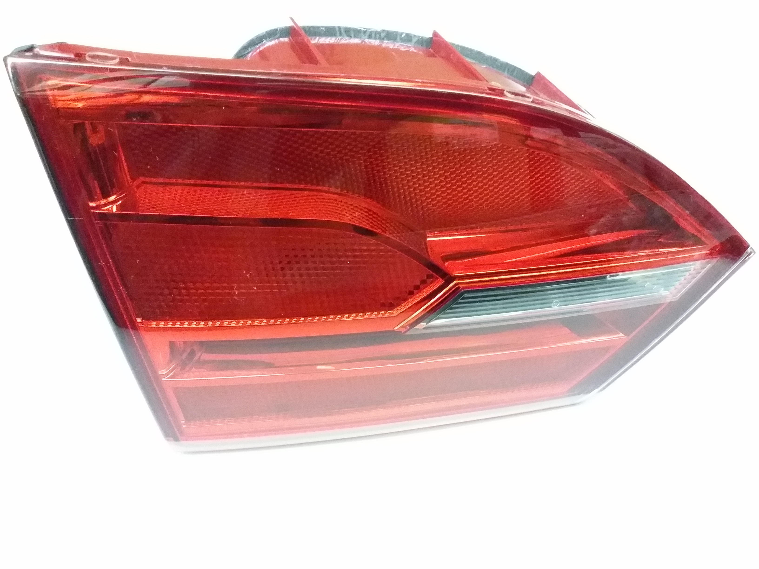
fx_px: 702
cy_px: 284
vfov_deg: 44.2
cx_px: 380
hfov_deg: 56.8
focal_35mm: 32
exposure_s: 1/15
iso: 800
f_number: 2.4
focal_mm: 3.4
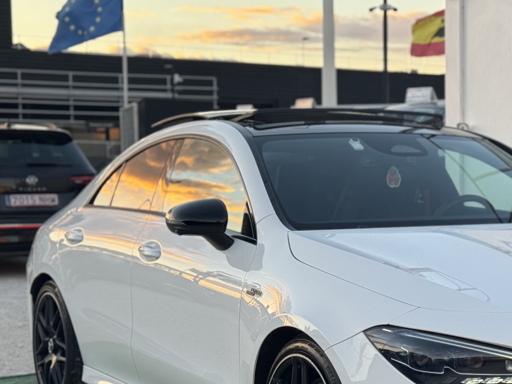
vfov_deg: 16.8
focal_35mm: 87
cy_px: 310
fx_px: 1287
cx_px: 441
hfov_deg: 22.1
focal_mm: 6.76
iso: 125
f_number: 1.78
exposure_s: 1/407
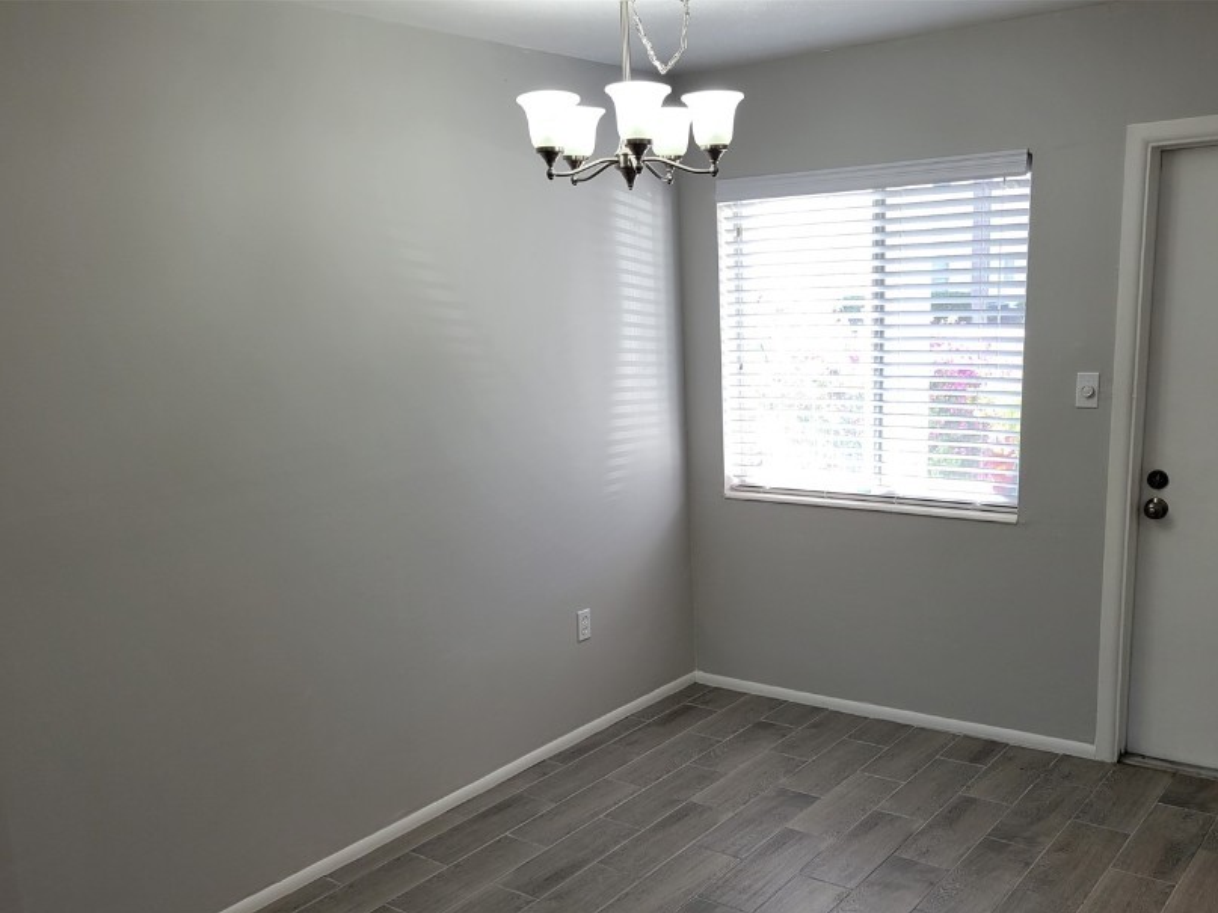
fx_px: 1161
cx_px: 664
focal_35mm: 33
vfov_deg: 42.6
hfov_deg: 55.3
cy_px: 578
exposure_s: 1/120
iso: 64
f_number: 1.8
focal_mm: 5.4
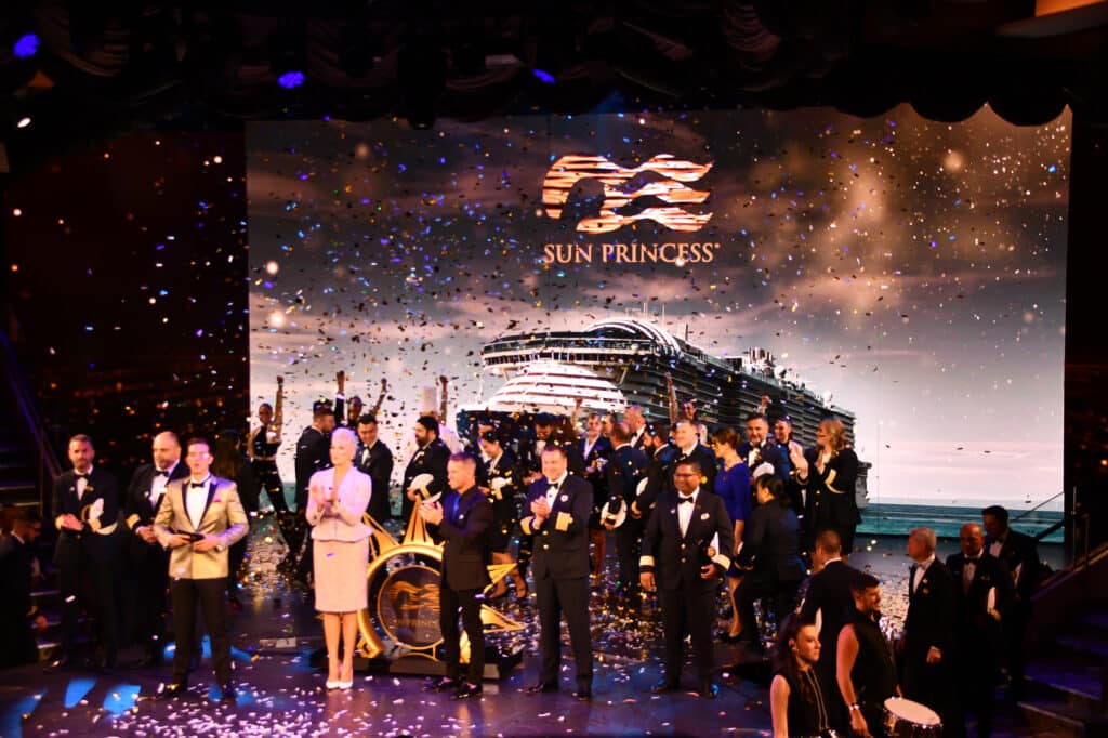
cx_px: 554
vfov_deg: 26.0
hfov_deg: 38.2
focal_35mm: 52
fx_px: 1600
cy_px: 369
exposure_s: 1/250
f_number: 4.2
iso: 800
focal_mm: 35
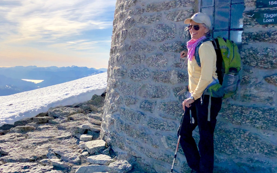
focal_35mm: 40
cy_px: 105
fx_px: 302
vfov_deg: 31.9
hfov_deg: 49.3
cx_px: 139
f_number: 1.8
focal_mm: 4
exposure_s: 1/8000
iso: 20
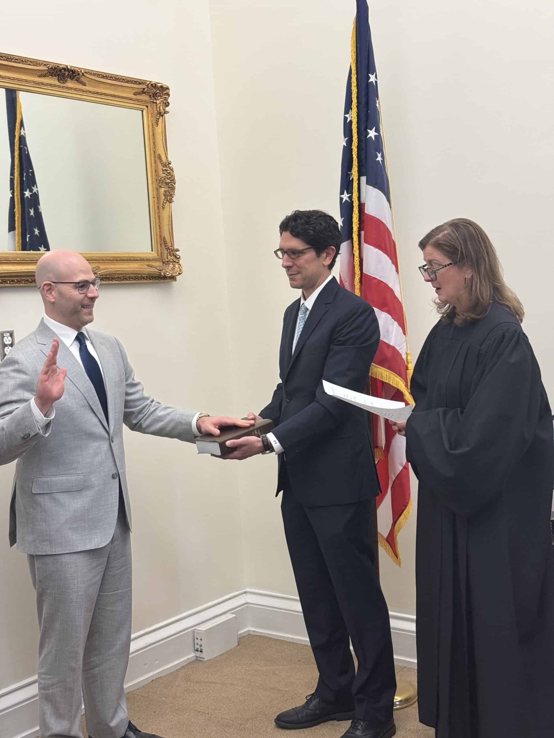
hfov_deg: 30.3
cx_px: 277
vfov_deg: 39.7
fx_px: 1024
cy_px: 369
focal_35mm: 48
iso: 100
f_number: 1.78
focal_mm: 6.76
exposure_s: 1/60
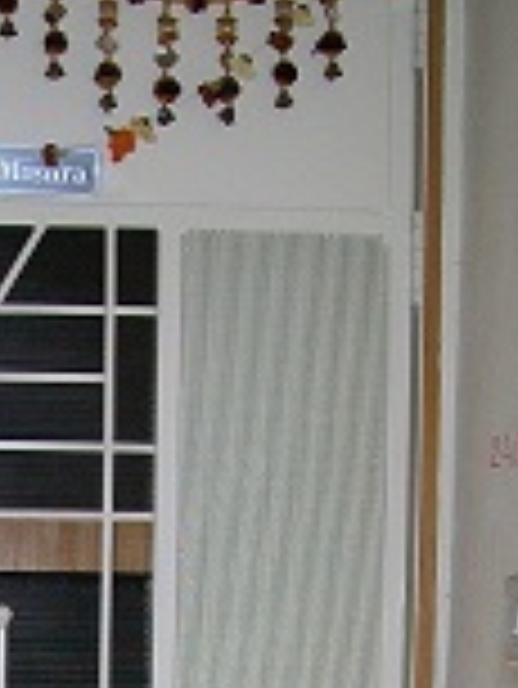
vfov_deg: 18.2
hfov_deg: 14.1
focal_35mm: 102
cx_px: -108
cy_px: 836
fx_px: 2032
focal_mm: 6.1
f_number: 2.7
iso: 64
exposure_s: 1/60
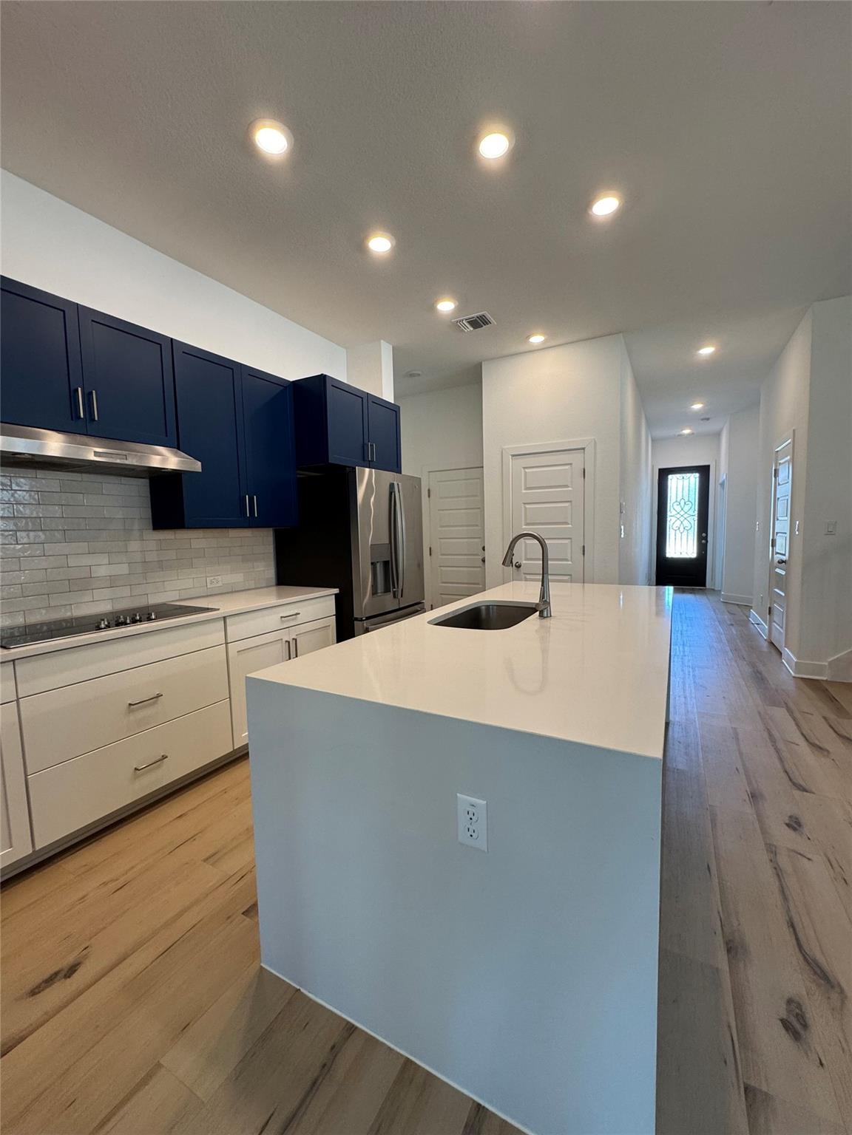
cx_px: 426
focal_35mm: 14
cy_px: 568
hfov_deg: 85.7
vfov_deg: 102.1
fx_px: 459
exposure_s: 1/120
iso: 160
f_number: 2.2
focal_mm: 2.22
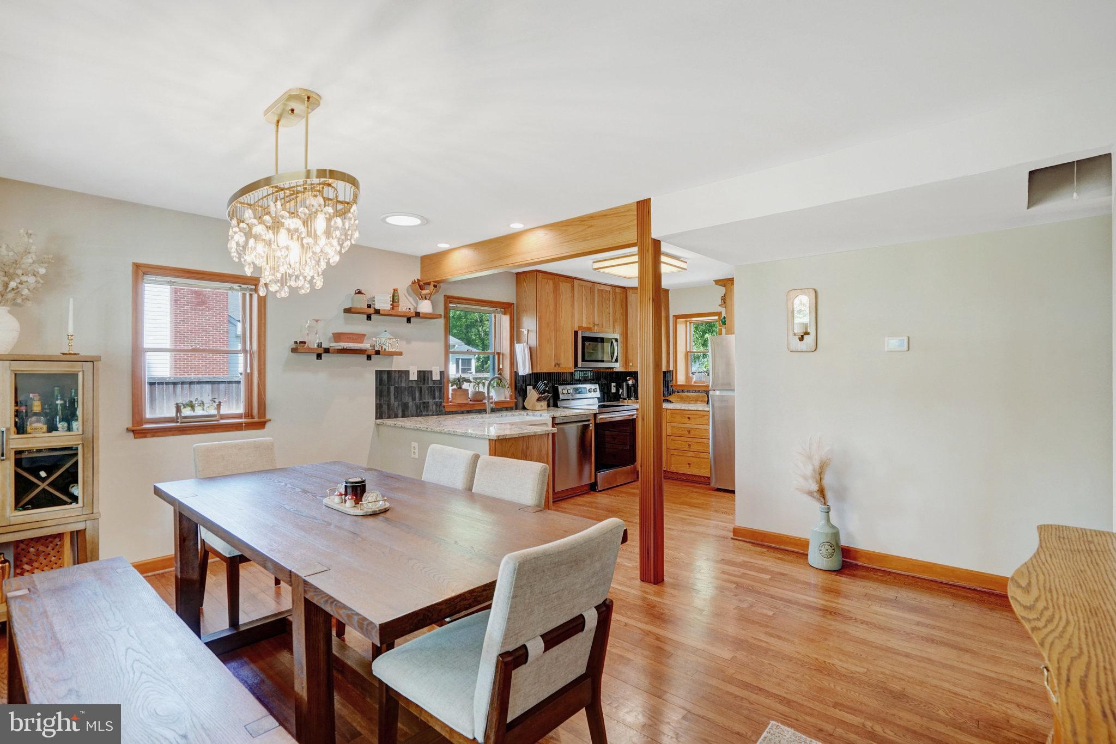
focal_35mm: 16
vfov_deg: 73.8
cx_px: 558
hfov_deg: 96.7
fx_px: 496
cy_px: 372
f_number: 8
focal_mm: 16
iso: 1250
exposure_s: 1/50
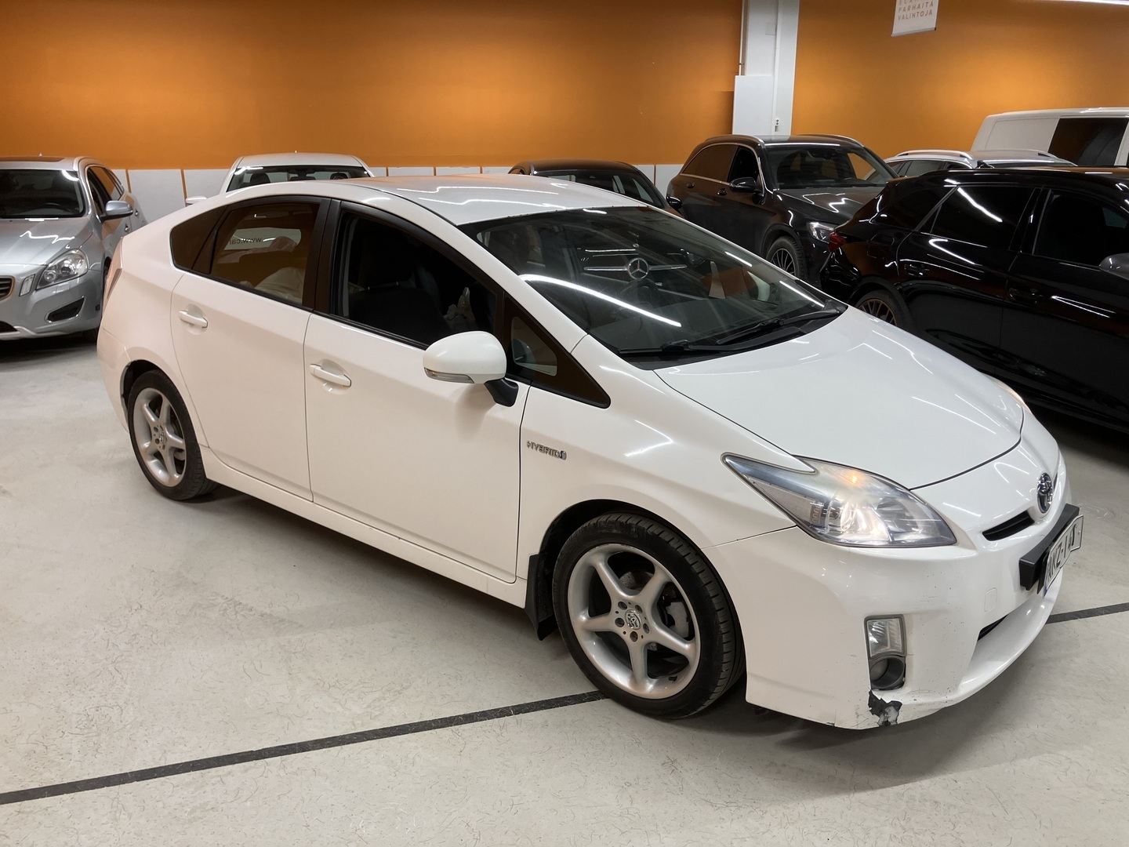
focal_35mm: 28
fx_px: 913
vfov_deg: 49.7
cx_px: 564
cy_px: 424
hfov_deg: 63.4
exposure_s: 1/100
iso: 64
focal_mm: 3.99
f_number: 1.8
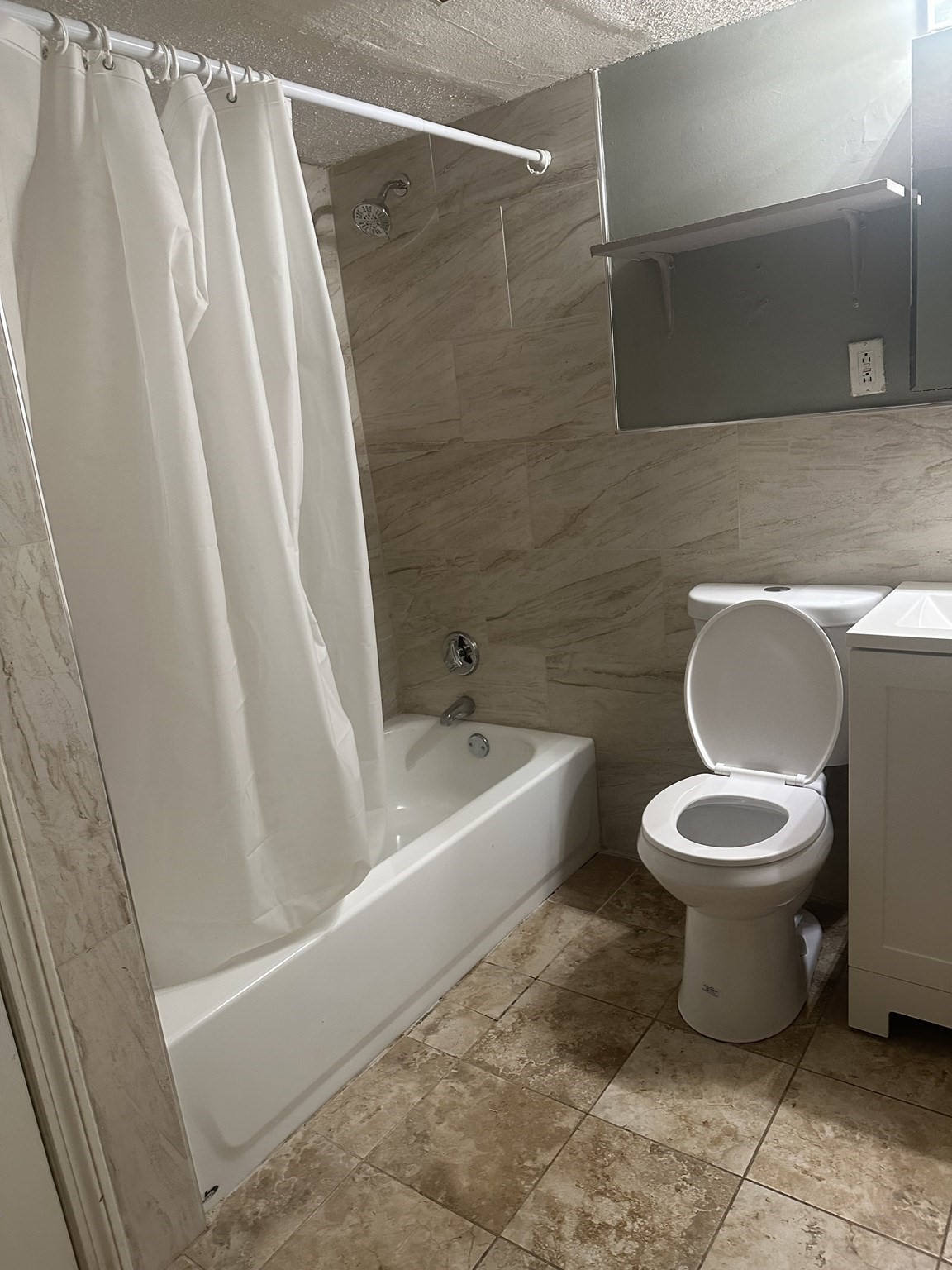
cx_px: 476
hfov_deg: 56.8
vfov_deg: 71.6
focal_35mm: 24
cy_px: 635
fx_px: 880
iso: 320
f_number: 1.78
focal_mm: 6.86
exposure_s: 1/60
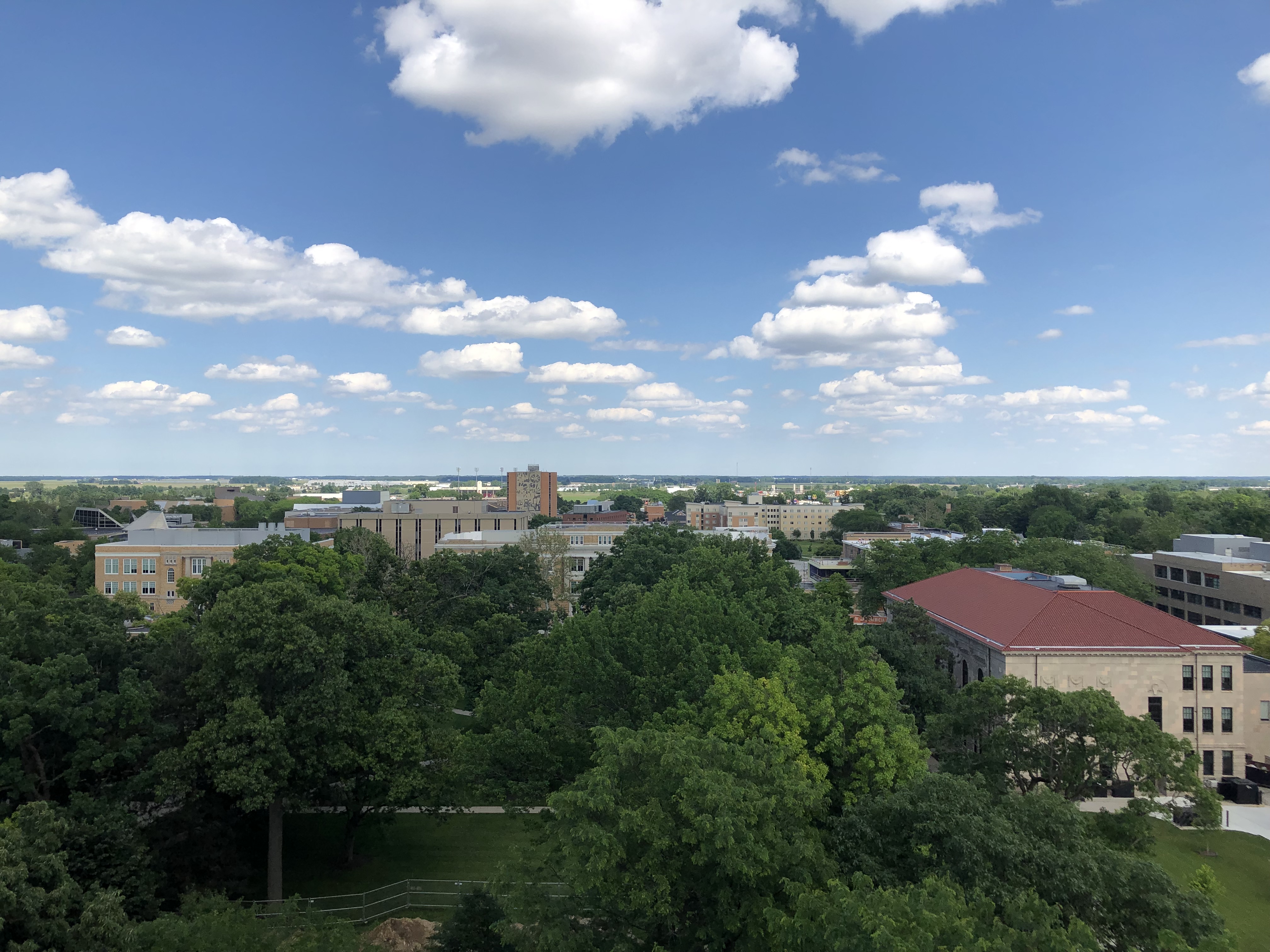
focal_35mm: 28
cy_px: 476
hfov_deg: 63.4
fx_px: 1027
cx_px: 635
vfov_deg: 49.7
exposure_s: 1/2183
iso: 20
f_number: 1.8
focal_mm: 3.99
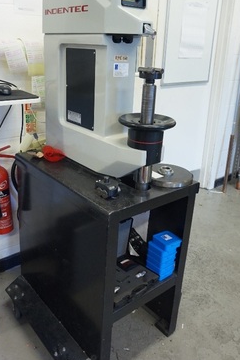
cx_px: 106
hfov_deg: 41.1
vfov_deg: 58.5
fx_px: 320
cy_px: 155
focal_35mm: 32
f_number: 4
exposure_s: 1/160
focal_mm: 16
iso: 1600
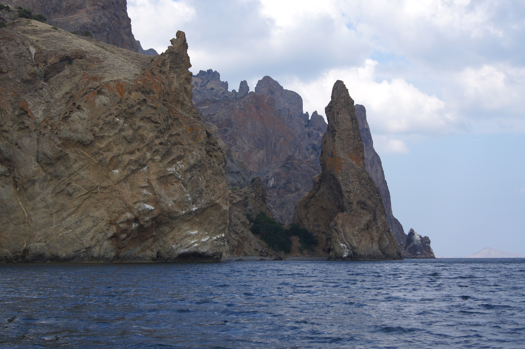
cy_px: 174
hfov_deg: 37.9
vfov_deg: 25.7
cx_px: 262
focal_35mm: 52
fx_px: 765
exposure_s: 1/320
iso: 100
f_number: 7.1
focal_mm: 35
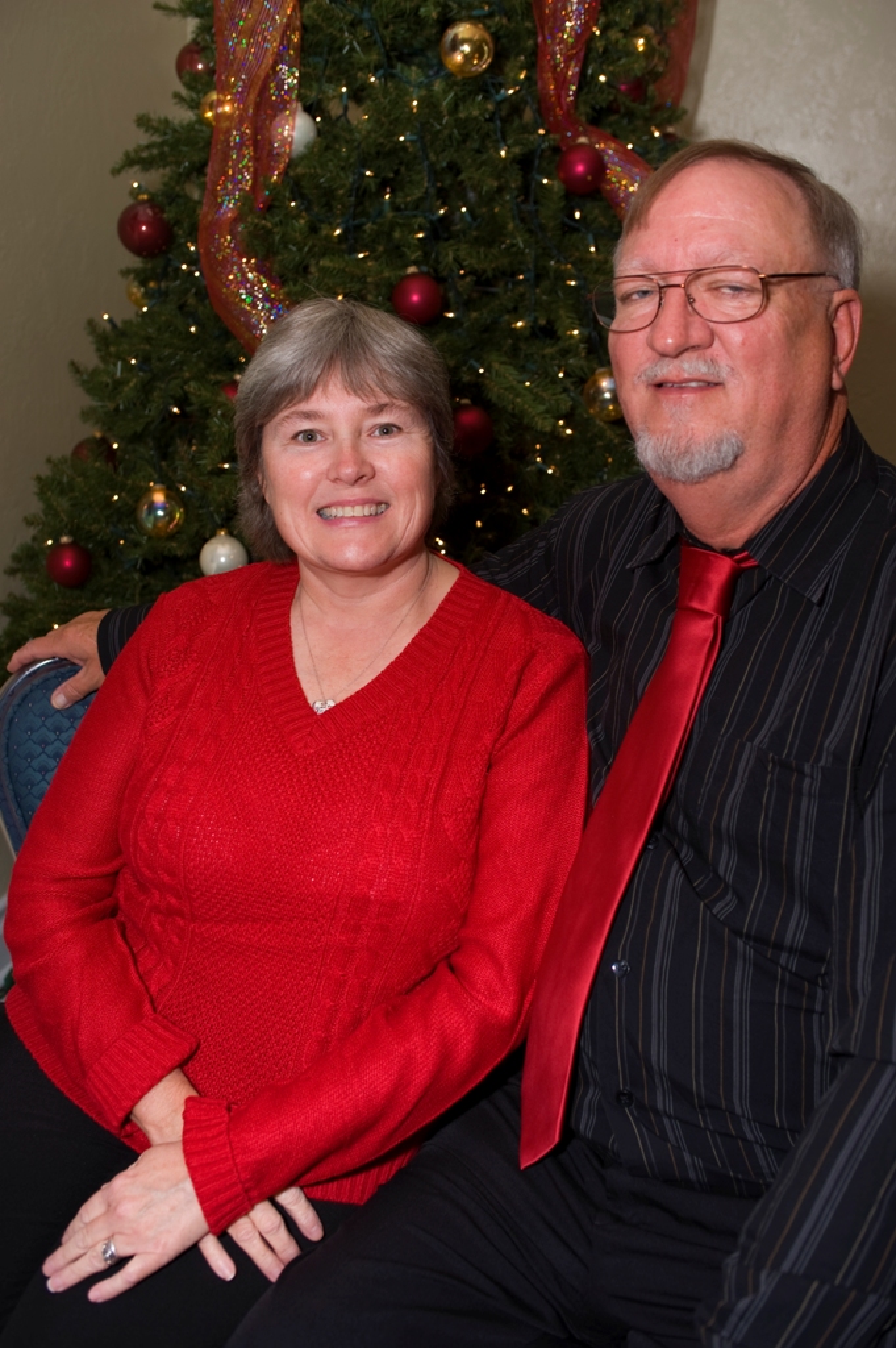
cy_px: 674
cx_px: 448
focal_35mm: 35
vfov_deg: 54.5
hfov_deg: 37.8
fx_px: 1309
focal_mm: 35
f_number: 5
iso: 200
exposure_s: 1/60
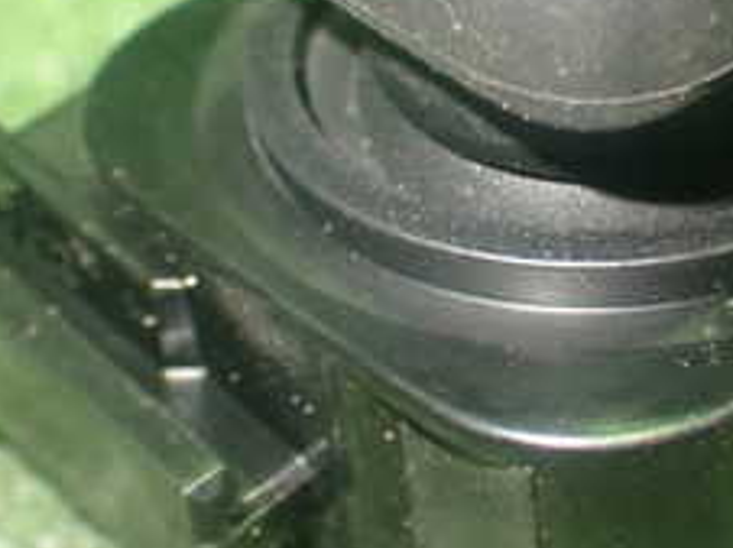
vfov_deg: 12.6
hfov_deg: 16.7
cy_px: 188
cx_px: 594
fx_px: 2475
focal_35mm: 117
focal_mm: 7.84
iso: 800
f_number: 2.9
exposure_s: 1/25
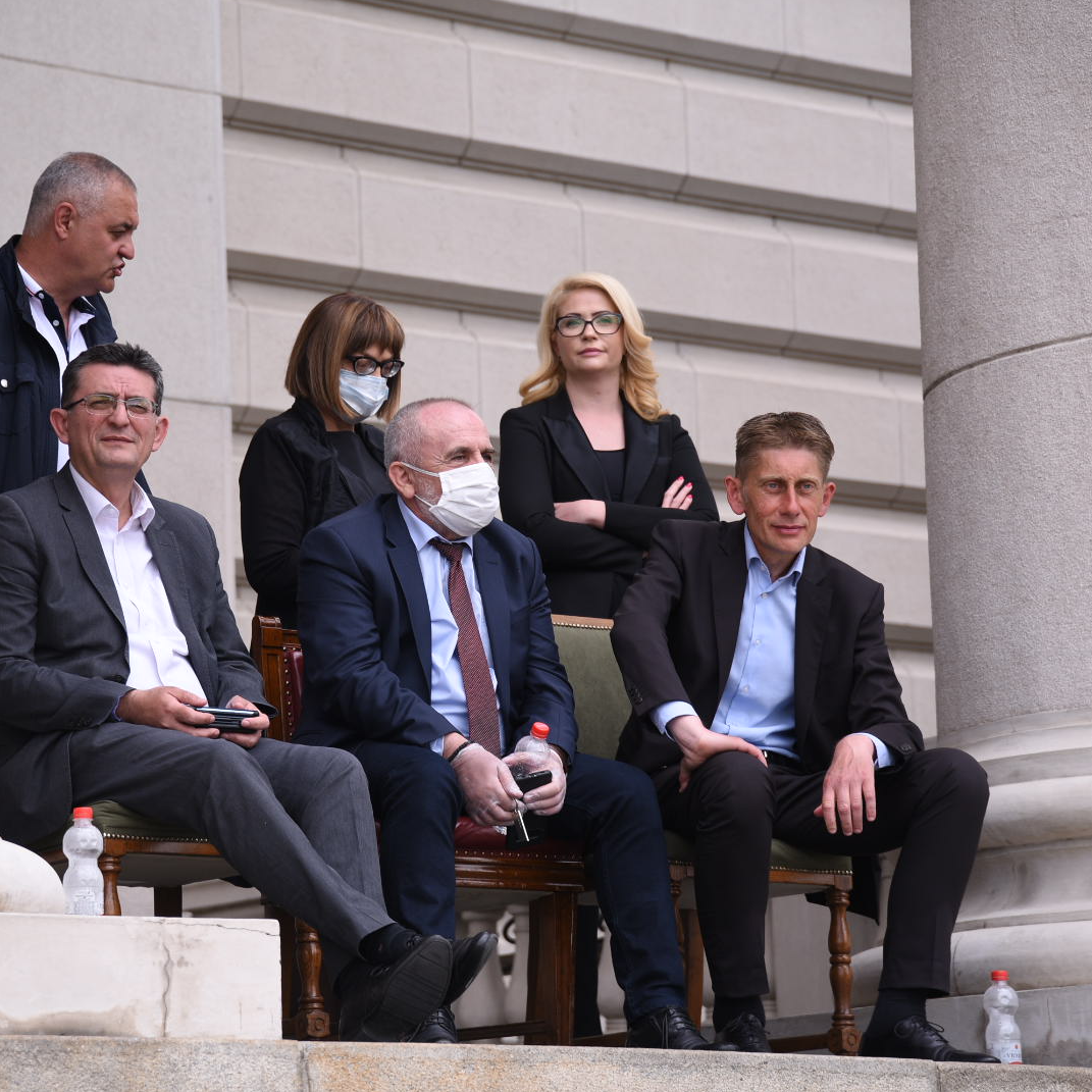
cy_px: 547
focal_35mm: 135
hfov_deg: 12.9
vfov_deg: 12.9
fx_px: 4818
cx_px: 449
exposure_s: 1/500
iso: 200
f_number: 4
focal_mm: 105
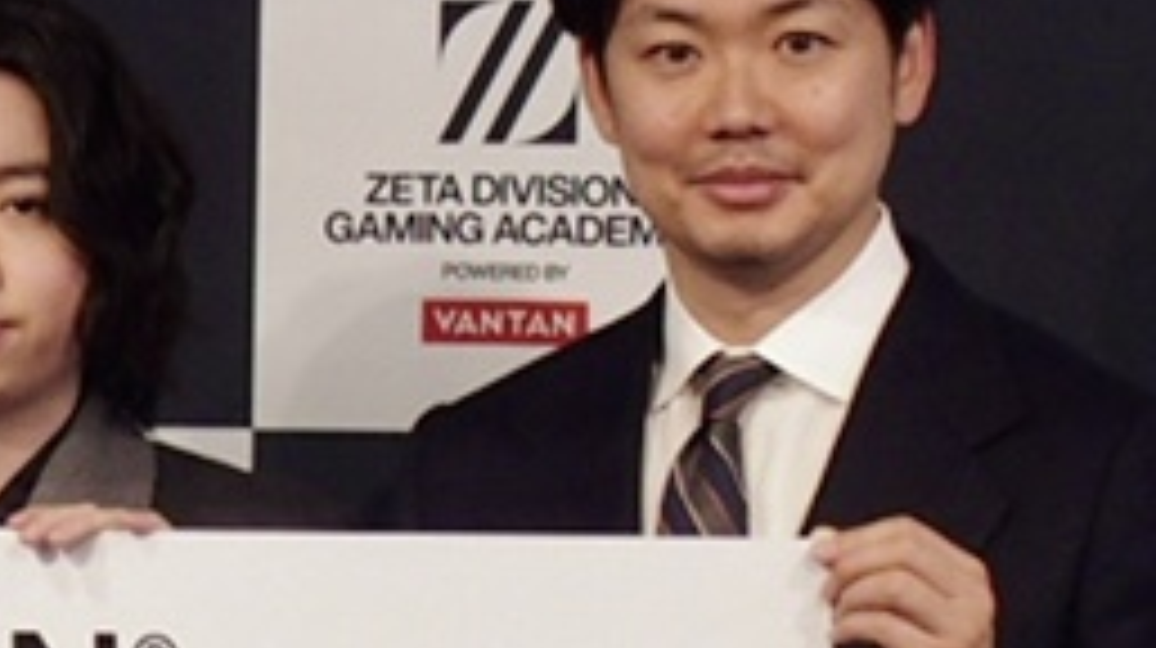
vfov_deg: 7.9
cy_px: 817
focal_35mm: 151
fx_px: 4624
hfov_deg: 13.6
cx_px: -421
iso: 200
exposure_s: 1/50
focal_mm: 9
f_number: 2.8
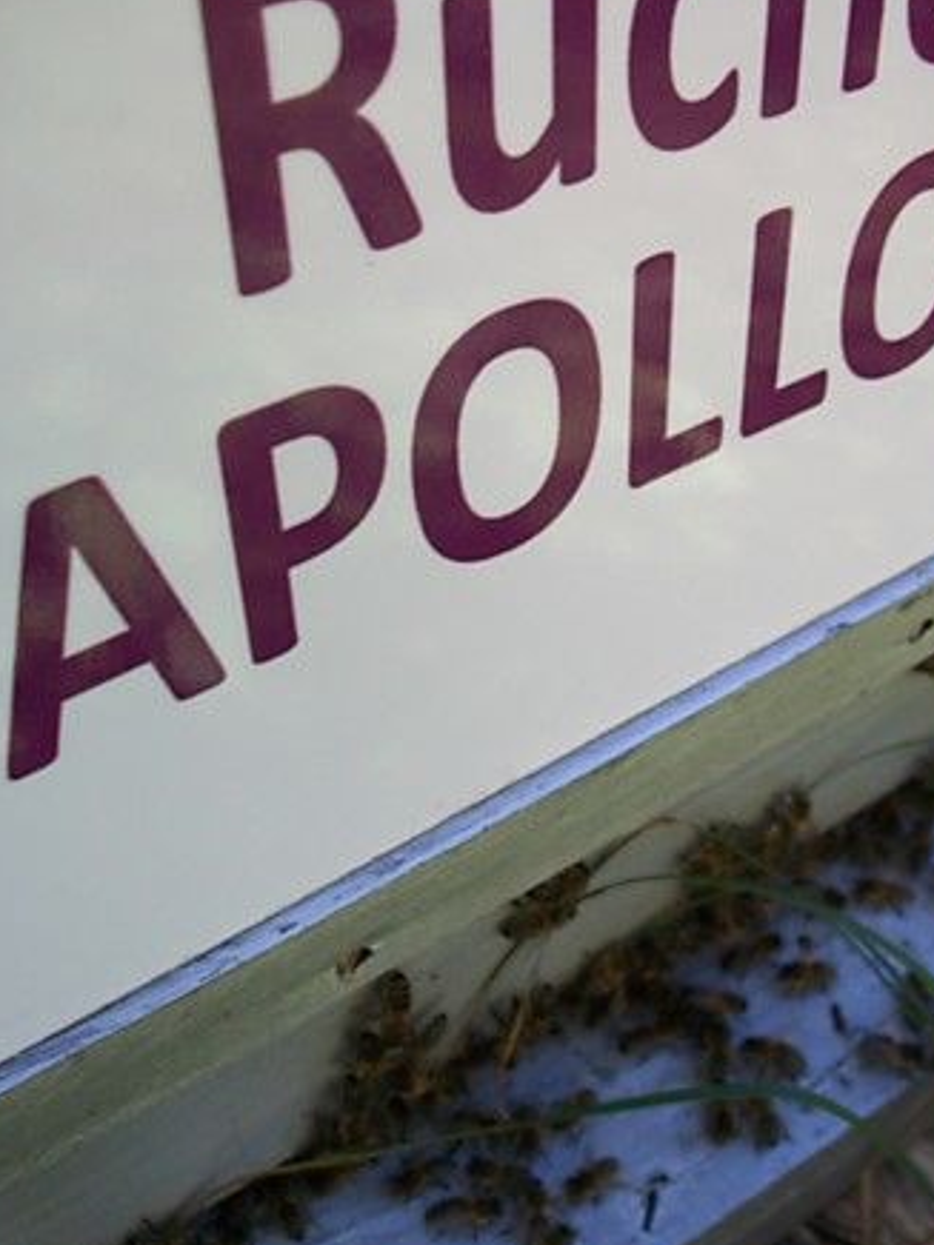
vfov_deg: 42.9
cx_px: 520
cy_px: 682
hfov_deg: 32.8
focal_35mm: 44
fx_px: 1583
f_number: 2.9
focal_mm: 5.7
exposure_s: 1/160
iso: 80
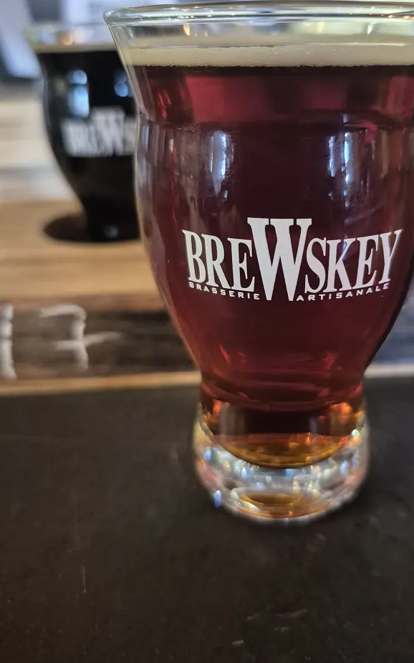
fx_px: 487
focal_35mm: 27
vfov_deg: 68.3
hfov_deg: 45.6
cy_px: 313
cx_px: 259
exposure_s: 1/30
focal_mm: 5.4
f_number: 1.8
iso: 1600
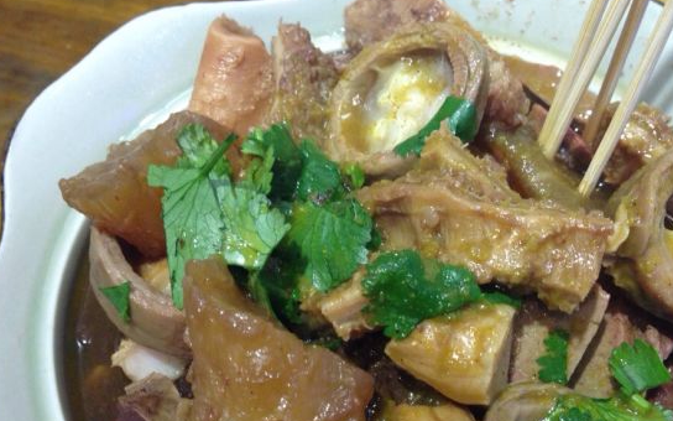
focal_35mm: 45
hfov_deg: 44.3
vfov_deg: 28.2
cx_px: 379
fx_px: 825
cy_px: 306
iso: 160
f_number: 2.4
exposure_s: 1/20
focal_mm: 4.12
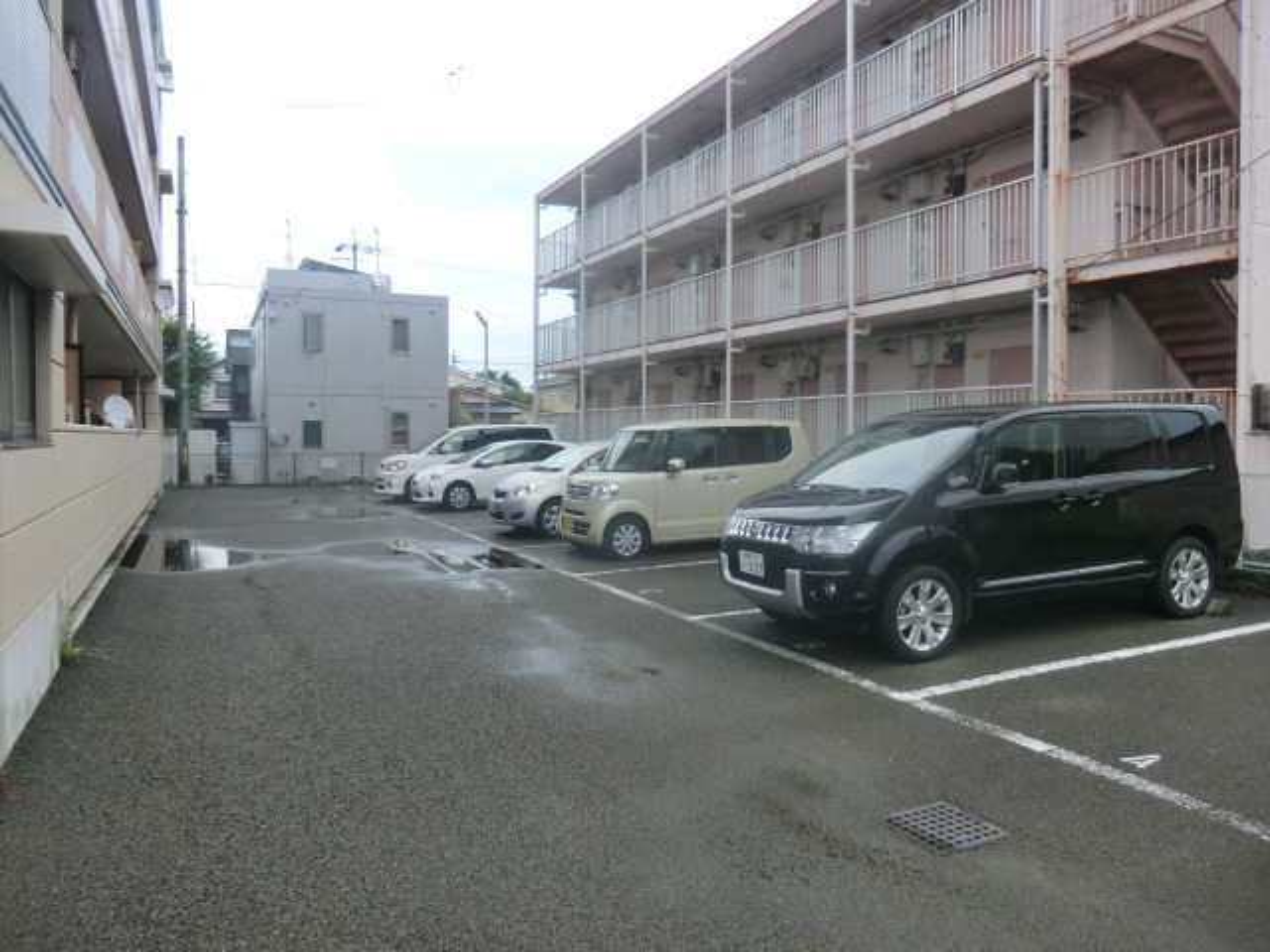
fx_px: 881
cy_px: 476
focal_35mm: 24
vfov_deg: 56.8
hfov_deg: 71.6
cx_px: 635
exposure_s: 1/640
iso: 80
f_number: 3.2
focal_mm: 4.3
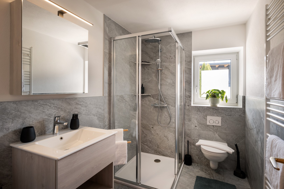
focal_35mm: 18
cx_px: 142
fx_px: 142
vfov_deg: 67.3
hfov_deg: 90.0
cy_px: 94
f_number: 6.8
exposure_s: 1/13
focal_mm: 18
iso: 400
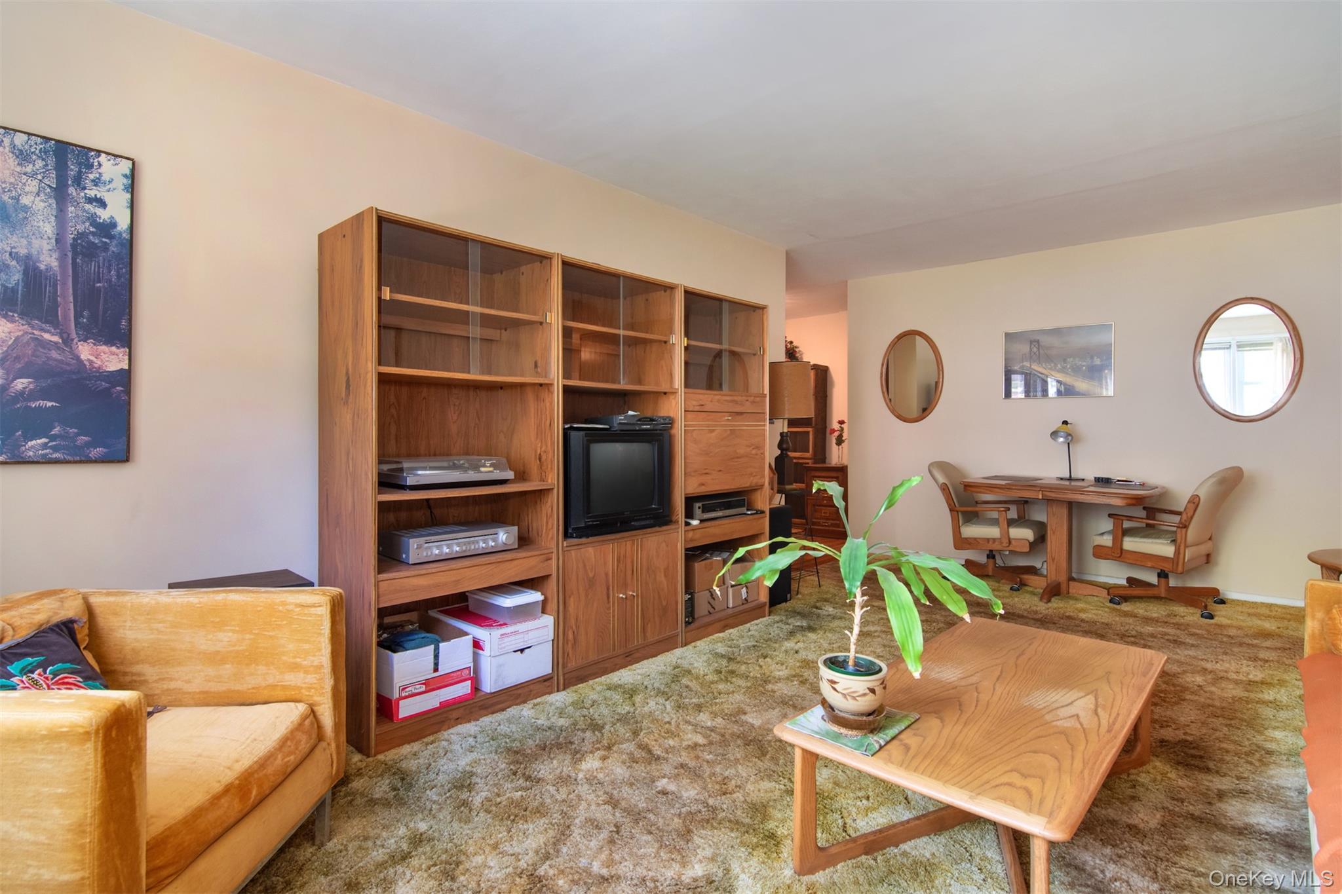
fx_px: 615
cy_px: 447
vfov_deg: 72.0
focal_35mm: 16
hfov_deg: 95.0
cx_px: 671
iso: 800
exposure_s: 1/20
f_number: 8
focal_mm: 11
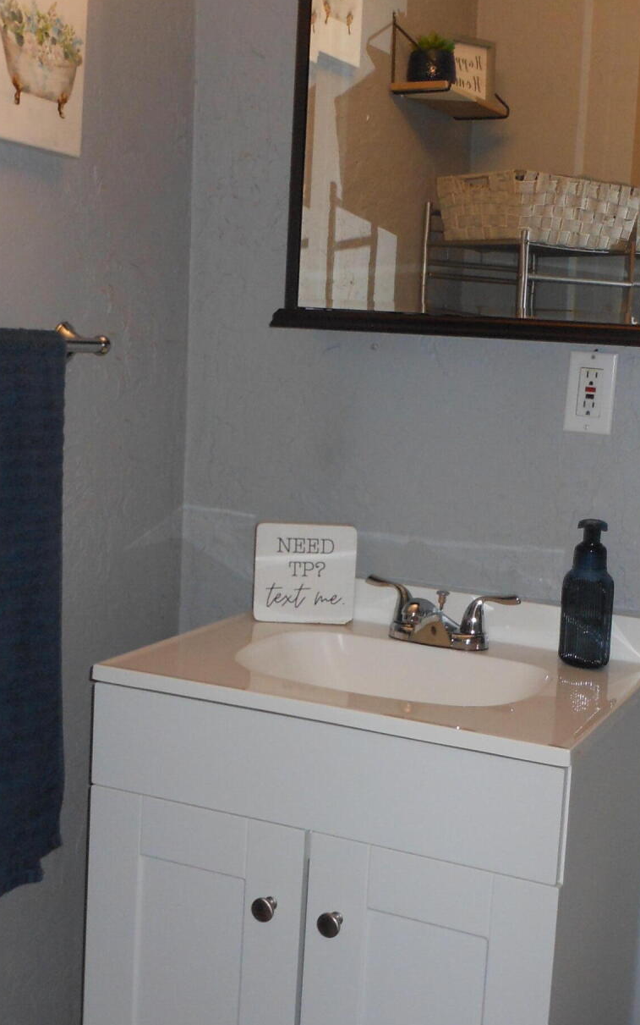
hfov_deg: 26.3
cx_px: 325
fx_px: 1367
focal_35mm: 49
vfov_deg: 41.1
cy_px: 510
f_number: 3.7
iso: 200
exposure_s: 1/25
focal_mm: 5
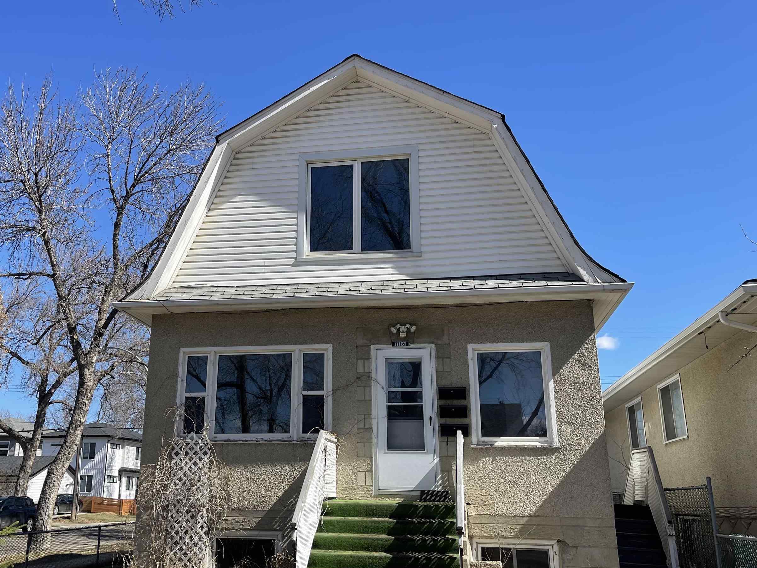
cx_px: 313
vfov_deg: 44.2
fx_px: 700
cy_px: 293
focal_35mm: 32
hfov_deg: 56.5
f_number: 1.6
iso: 32
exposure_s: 1/2597
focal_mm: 5.1
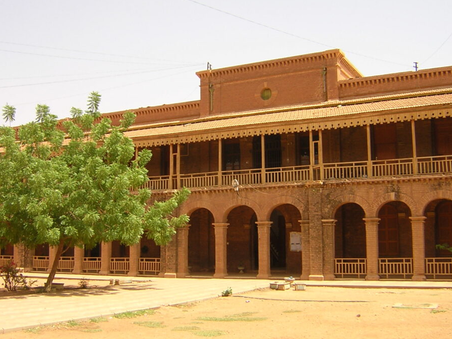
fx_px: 535
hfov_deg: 45.8
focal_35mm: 41
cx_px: 239
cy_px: 171
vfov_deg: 35.1
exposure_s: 1/175
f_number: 5.2
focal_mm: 4.7
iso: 100
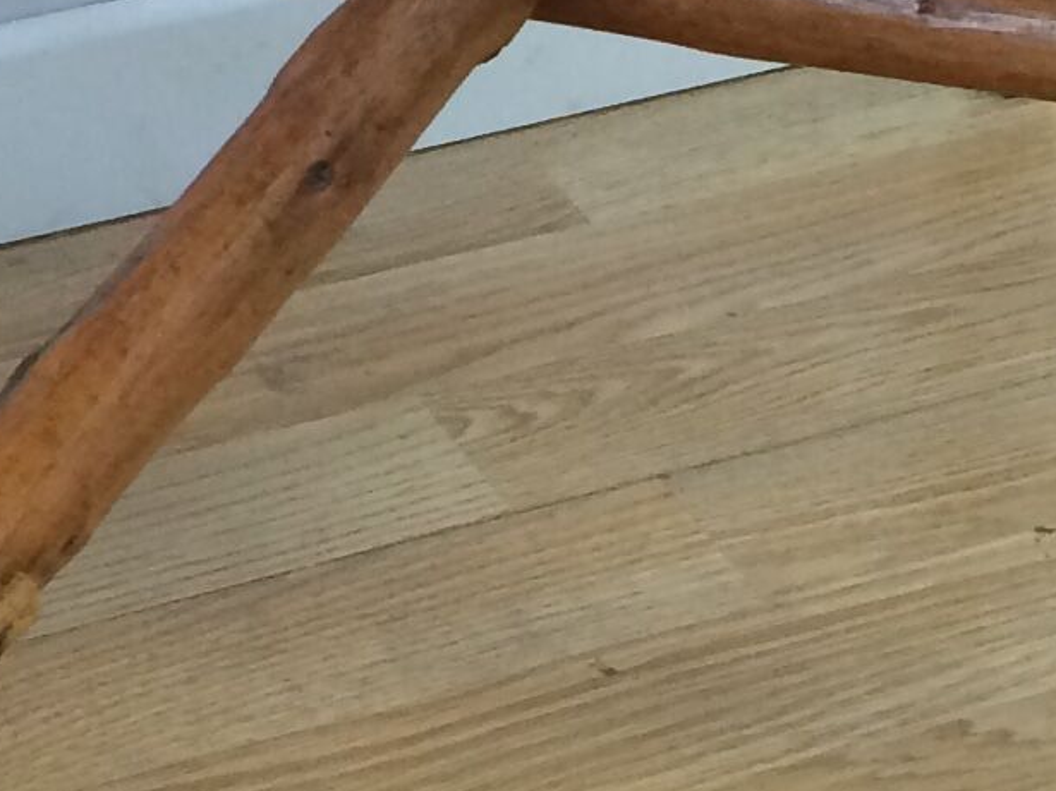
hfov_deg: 12.8
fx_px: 4697
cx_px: 661
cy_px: 158
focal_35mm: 154
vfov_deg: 9.6
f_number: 2.2
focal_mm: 4.15
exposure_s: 1/33
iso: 80
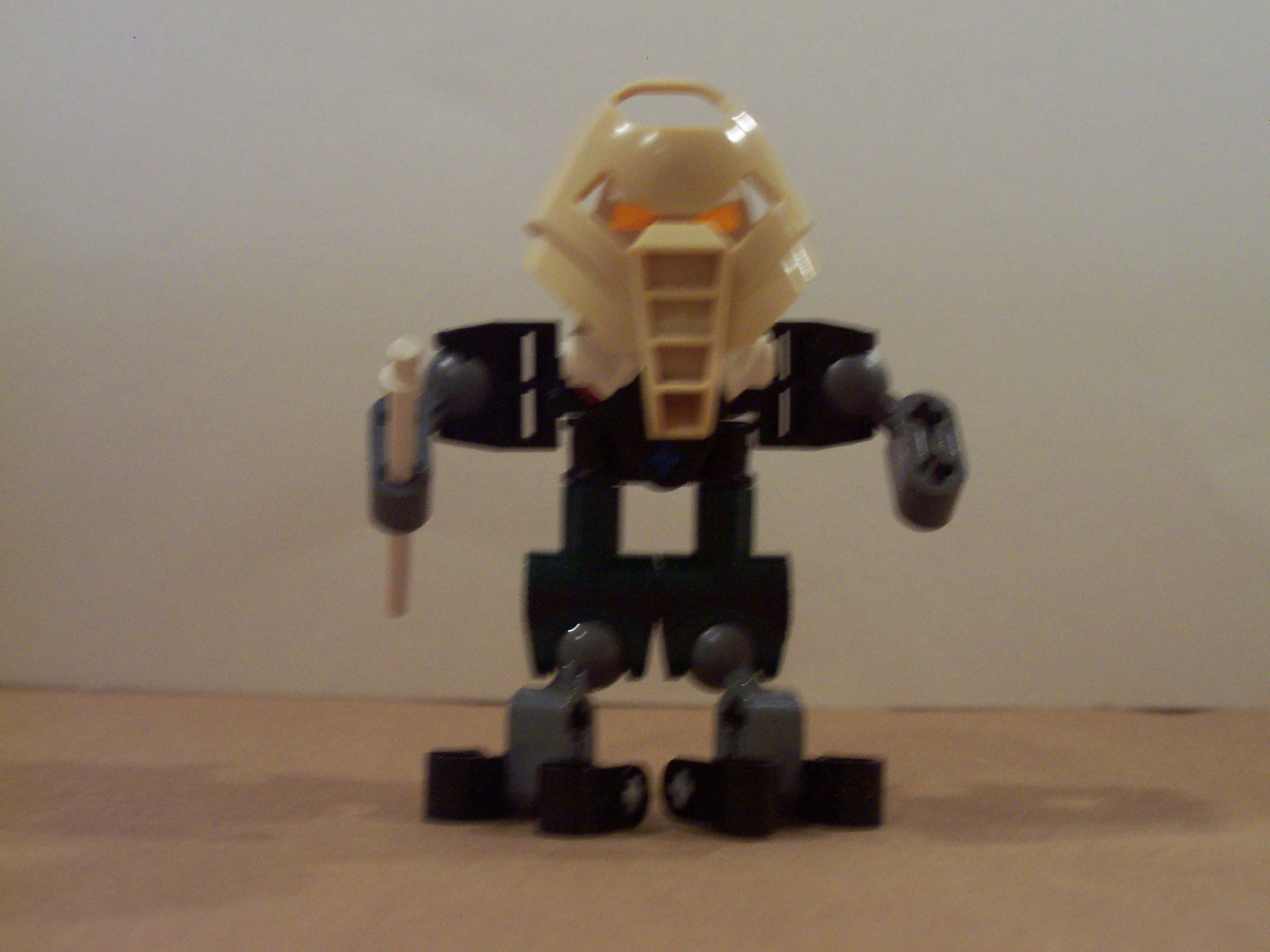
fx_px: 1688
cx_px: 635
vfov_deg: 31.5
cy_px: 476
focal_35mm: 46
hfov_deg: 41.2
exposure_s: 1/15
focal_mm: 7
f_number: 3
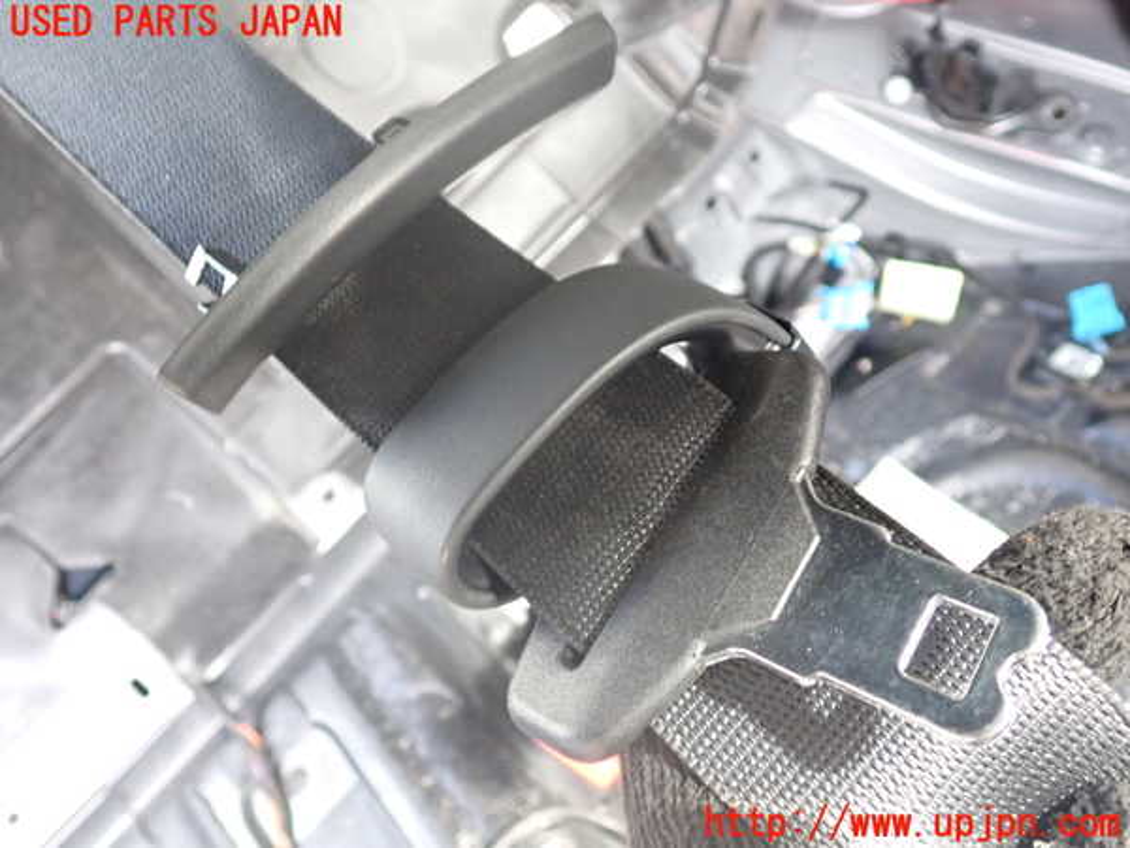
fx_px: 979
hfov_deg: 60.0
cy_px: 424
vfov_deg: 46.8
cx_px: 565
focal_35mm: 30
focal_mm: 5.4
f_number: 2.3
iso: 500
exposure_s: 1/30
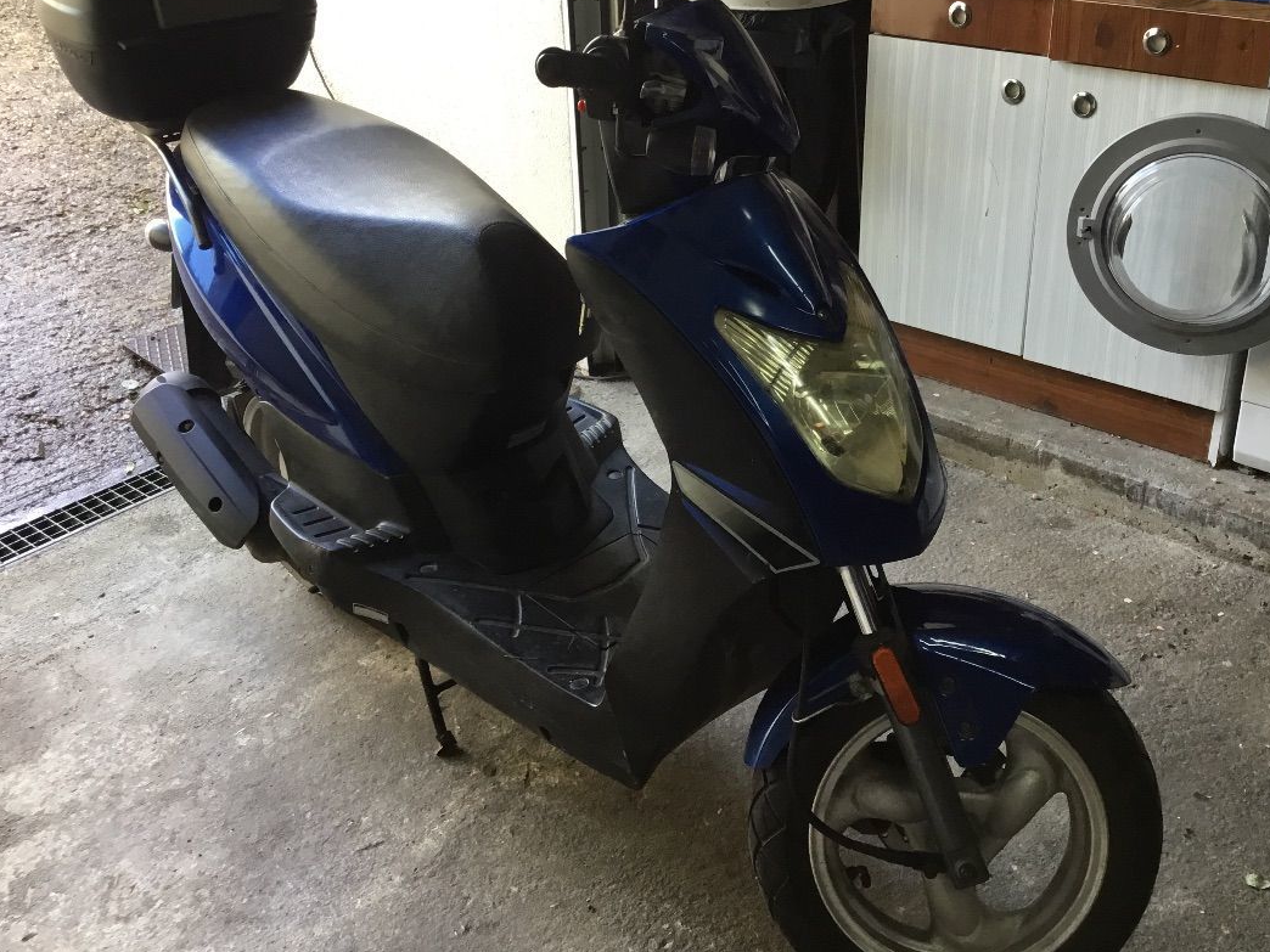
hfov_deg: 48.9
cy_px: 410
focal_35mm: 38
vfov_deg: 37.6
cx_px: 713
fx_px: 1394
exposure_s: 1/33
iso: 40
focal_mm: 3.3
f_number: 2.4
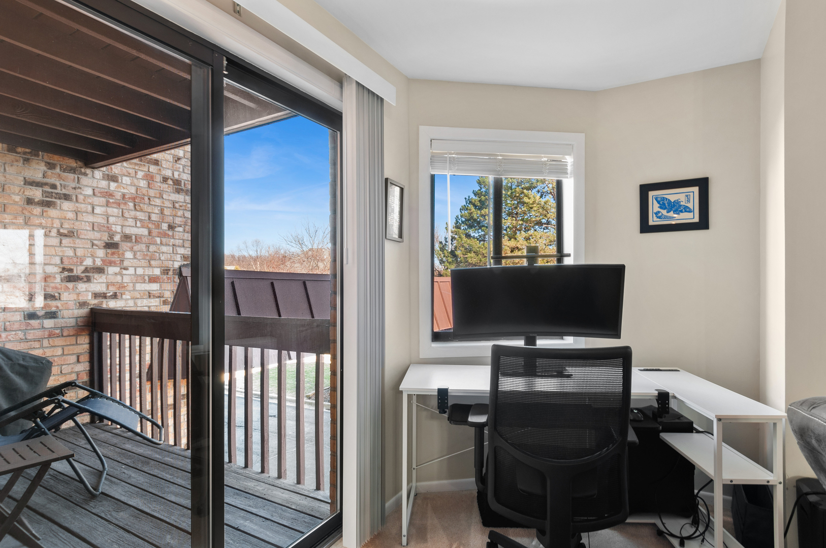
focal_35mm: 18
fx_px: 412
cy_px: 274
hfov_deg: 90.1
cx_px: 413
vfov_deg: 67.2
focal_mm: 12
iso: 250
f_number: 8
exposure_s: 1/1.67
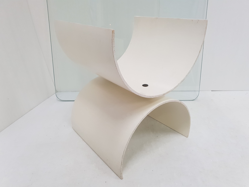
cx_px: 124
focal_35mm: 26
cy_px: 94
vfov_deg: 53.1
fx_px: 187
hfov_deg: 67.3
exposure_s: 1/50
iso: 320
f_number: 2.4
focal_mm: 4.3
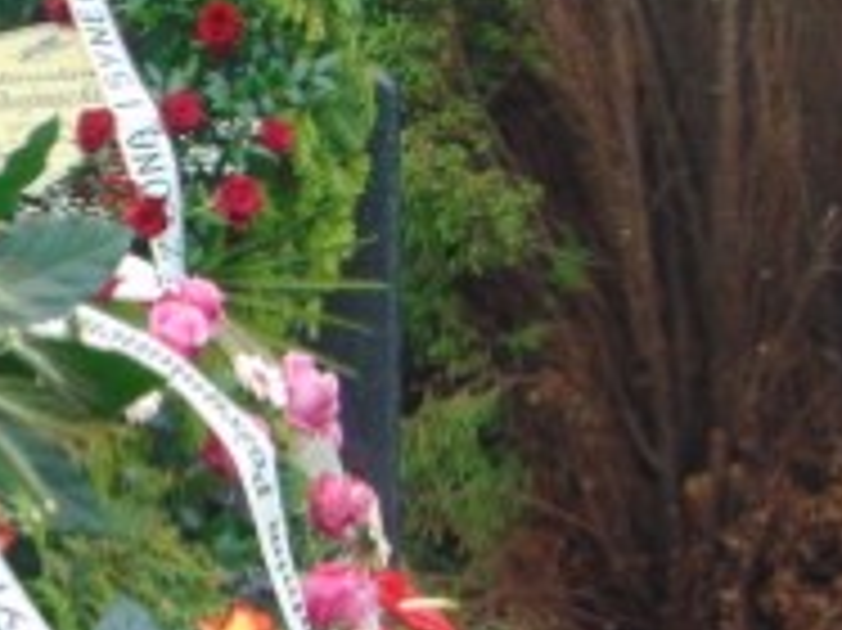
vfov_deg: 13.0
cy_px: 572
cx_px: -270
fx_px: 2747
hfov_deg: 16.4
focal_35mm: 113
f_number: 3.2
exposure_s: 1/125
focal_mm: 5.8
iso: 80
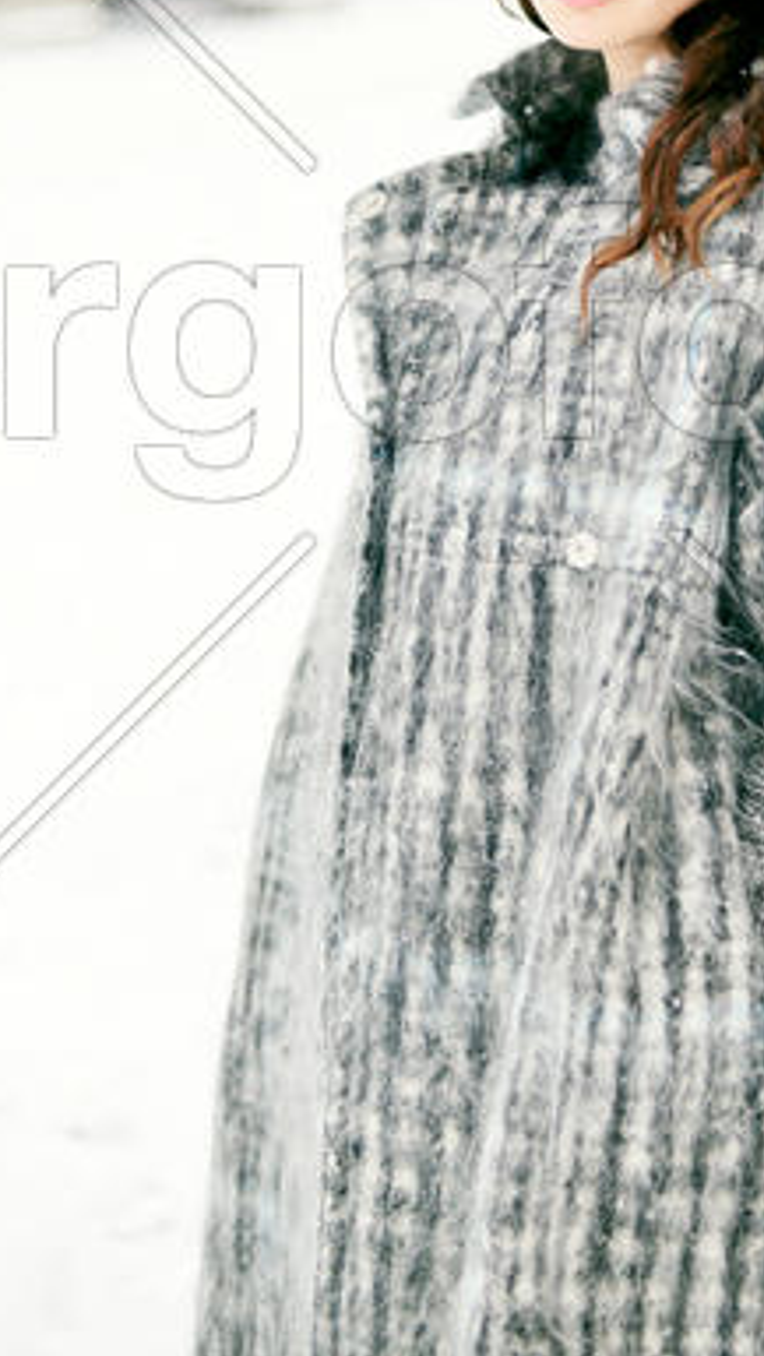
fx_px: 2841
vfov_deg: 26.5
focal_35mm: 79
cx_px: 493
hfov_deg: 15.3
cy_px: 352
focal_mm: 50
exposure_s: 1/640
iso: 400
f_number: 2.2
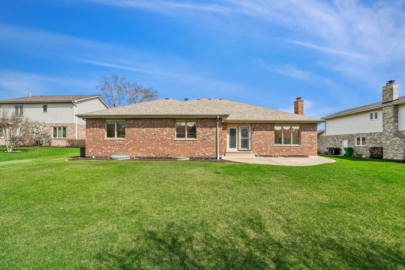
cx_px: 202
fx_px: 157
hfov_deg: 104.3
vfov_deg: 81.2
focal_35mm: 14
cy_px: 135
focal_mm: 14
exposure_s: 1/1250
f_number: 8
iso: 400
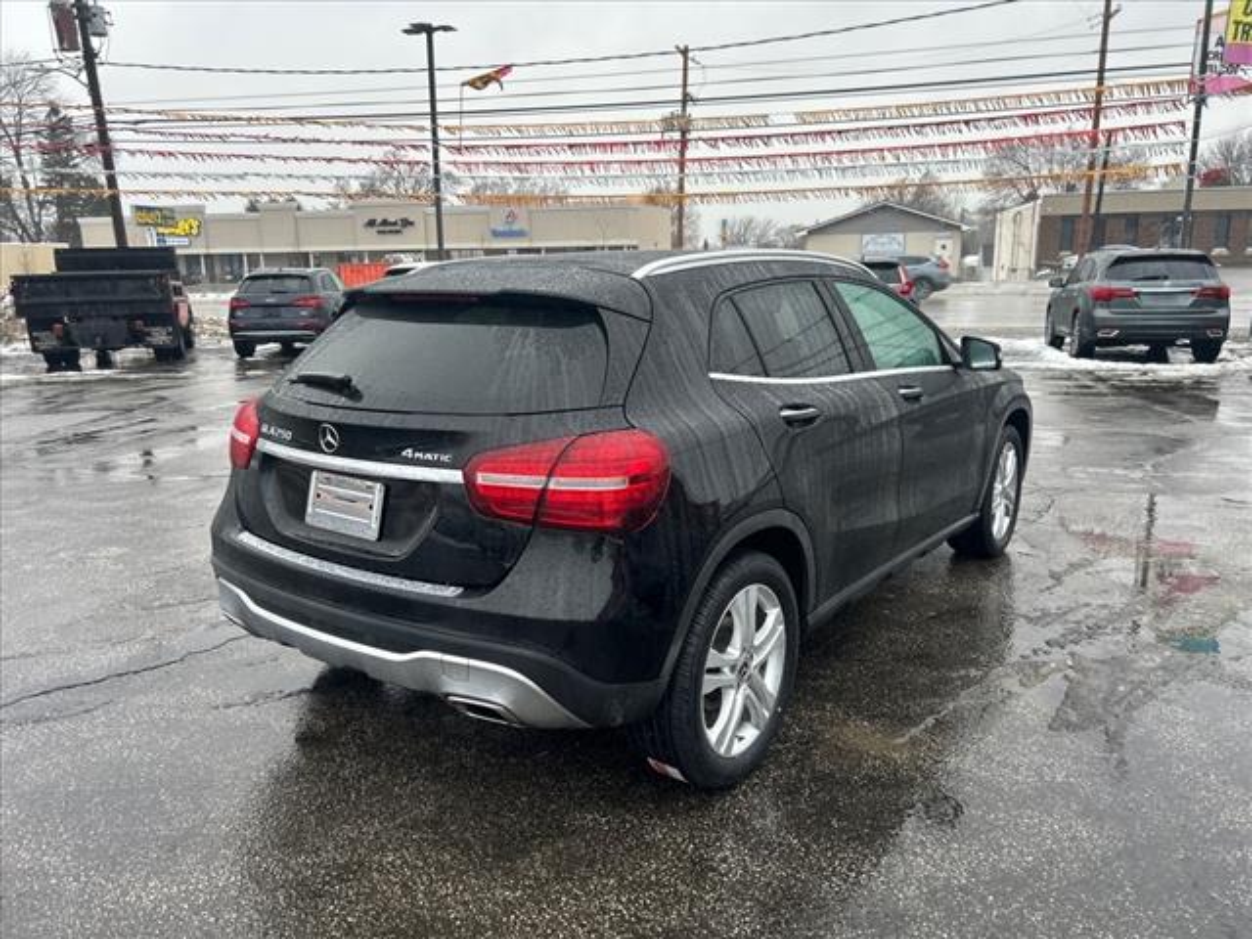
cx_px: 626
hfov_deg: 67.3
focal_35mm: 26
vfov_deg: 53.1
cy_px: 470
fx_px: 940
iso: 40
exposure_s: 1/172
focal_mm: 5.7
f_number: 1.5
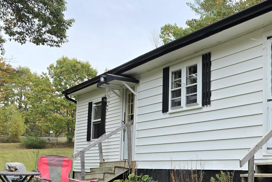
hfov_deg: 31.3
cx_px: 287
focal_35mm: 58
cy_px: 152
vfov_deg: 23.0
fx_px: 438
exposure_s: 1/1429
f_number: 1.7
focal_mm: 6.3
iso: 80
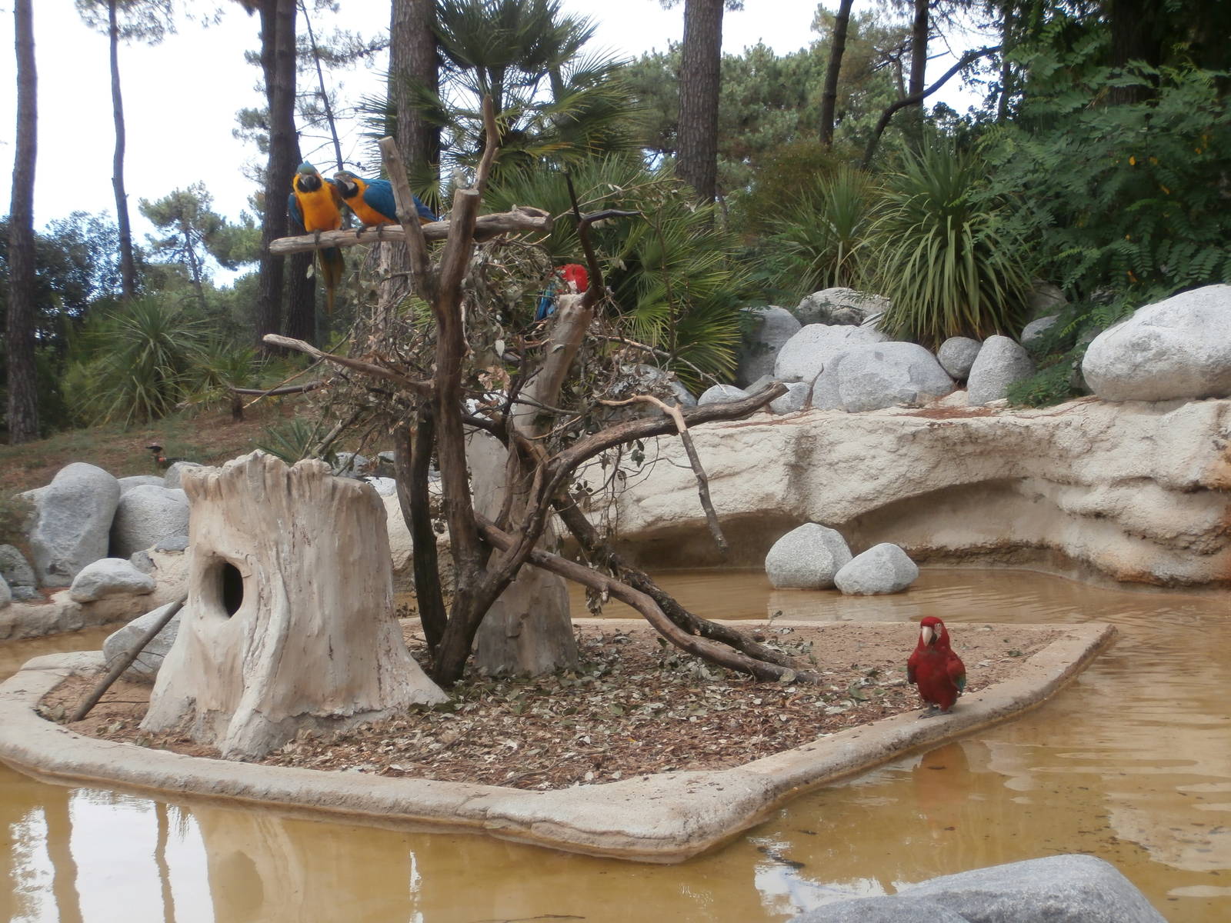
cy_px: 462
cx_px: 616
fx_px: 1671
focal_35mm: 47
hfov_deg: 40.4
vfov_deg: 30.9
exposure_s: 1/200
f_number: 4.2
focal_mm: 8.29
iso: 100
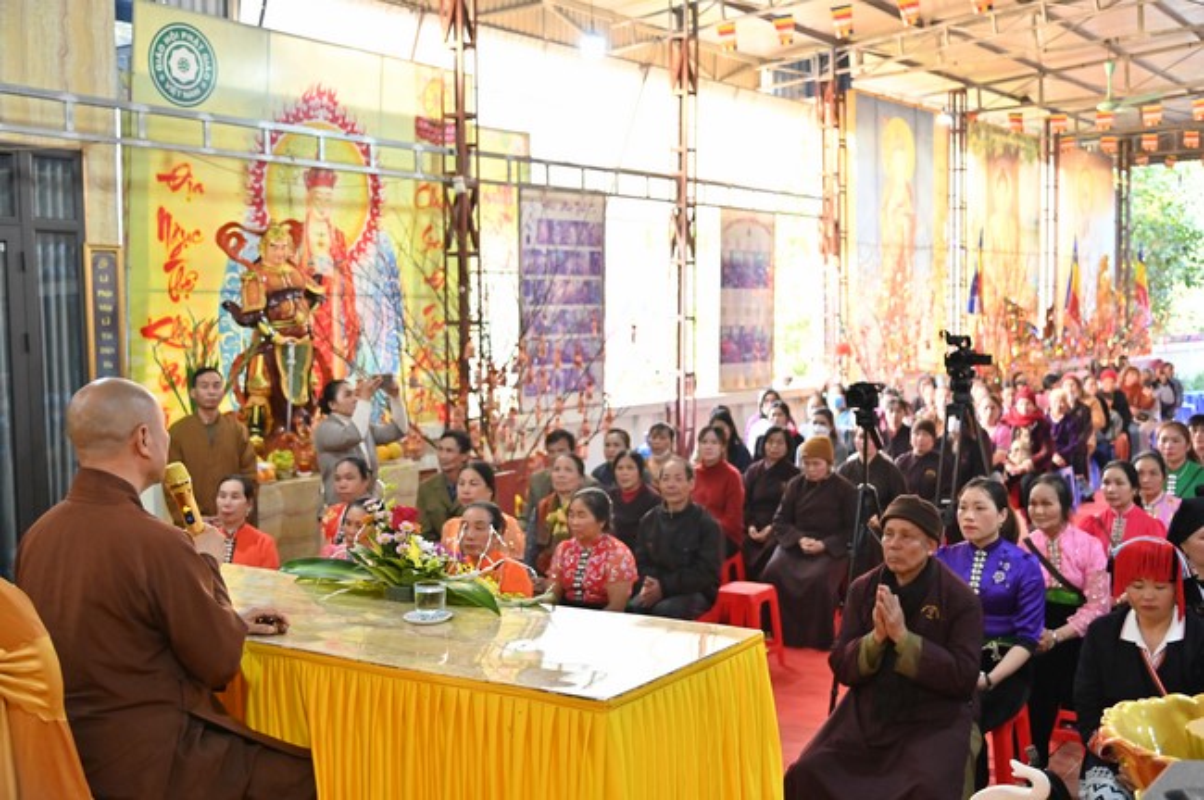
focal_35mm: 38
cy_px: 400
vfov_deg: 35.0
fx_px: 1270
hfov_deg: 50.7
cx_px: 602
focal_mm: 38
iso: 3200
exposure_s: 1/160
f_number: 4
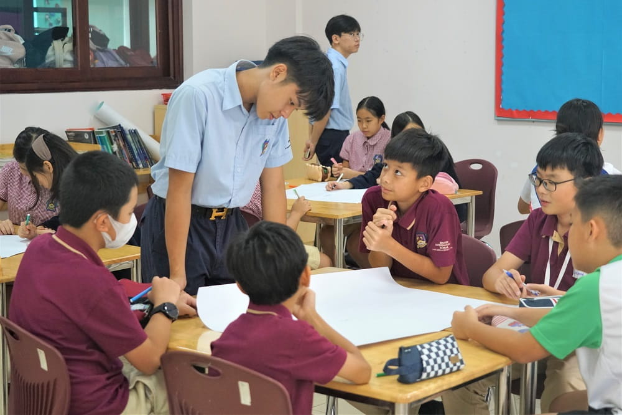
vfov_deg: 24.6
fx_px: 950
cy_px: 208
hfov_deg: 36.3
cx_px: 311
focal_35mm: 55
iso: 2000
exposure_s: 1/160
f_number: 5
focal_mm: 55
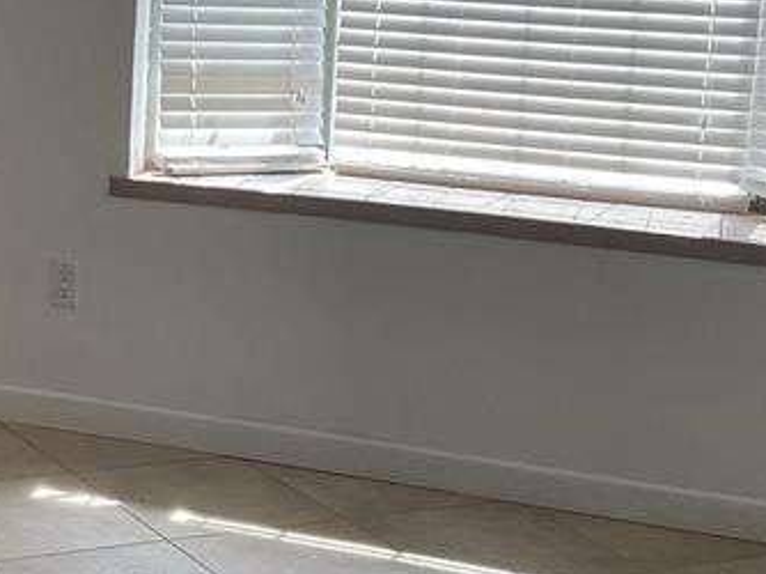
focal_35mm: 89
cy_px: 101
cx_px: -50
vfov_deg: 16.4
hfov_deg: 21.1
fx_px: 1968
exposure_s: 1/120
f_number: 1.8
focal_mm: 3
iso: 40
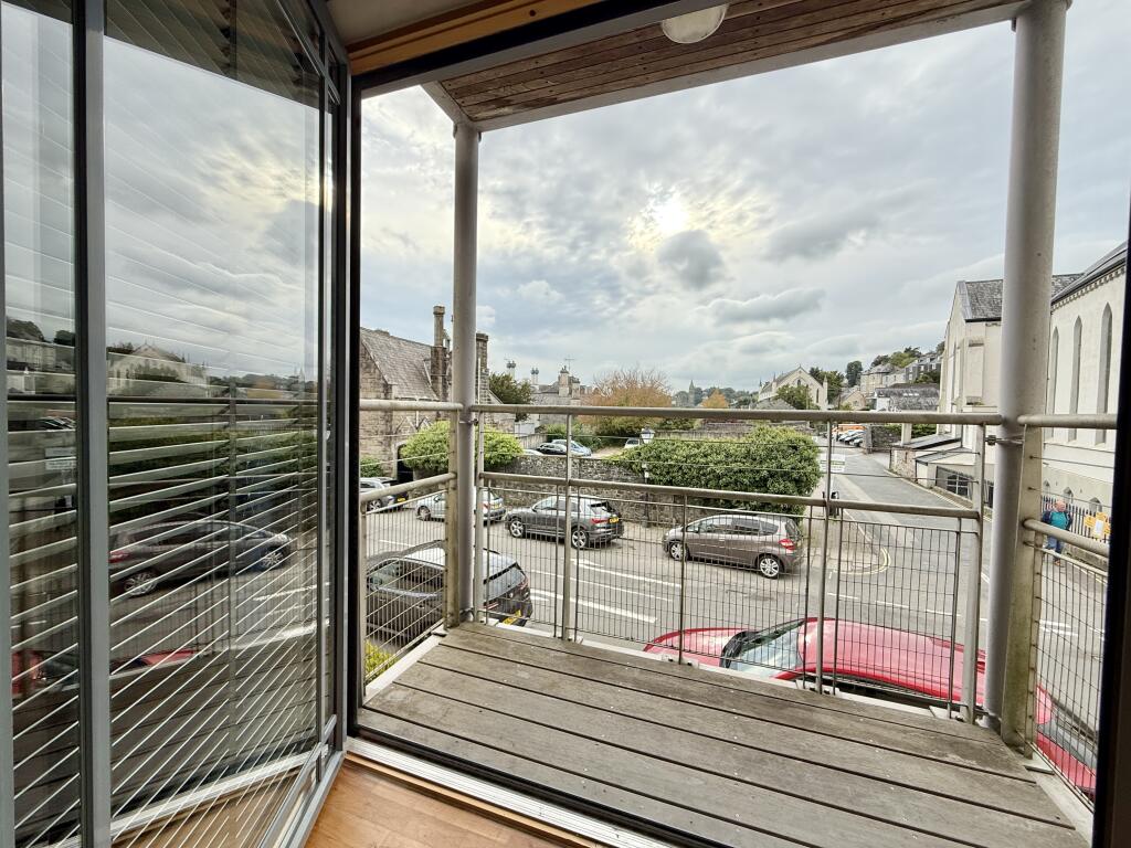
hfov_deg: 102.1
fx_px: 457
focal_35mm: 14
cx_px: 566
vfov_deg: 85.7
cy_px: 424
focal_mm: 2.22
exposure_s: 1/585
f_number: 2.2
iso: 64
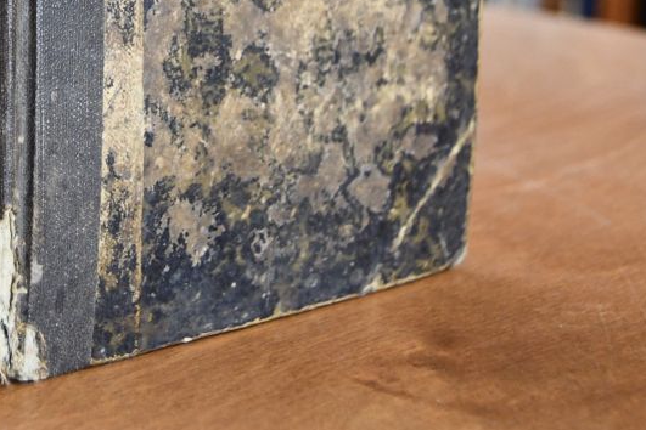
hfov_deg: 22.4
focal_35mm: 87
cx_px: -17
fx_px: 1561
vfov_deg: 15.0
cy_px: -122
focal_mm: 22
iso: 1100
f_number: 3.5
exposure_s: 1/125
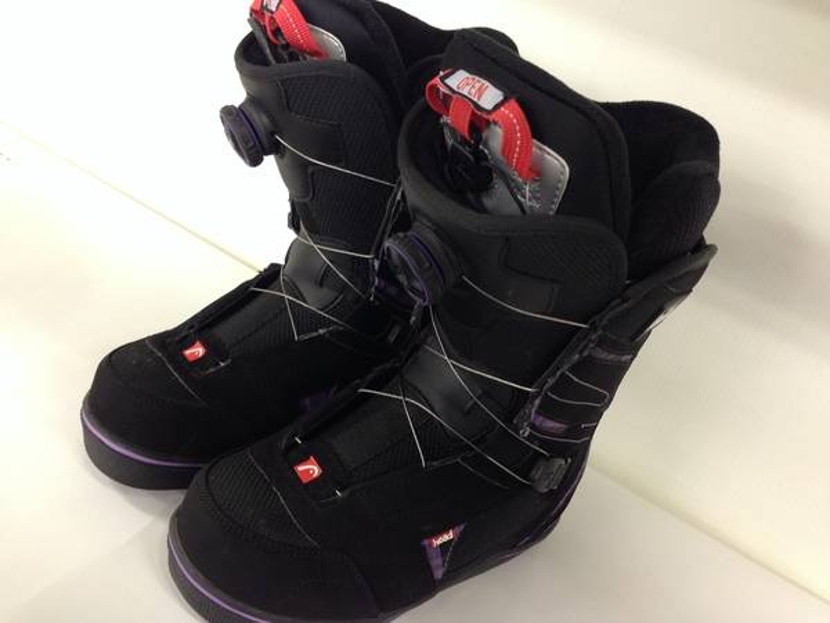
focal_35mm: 33
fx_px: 791
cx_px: 415
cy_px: 312
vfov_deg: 42.9
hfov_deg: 55.4
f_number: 2.4
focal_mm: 4.12
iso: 160
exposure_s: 1/20
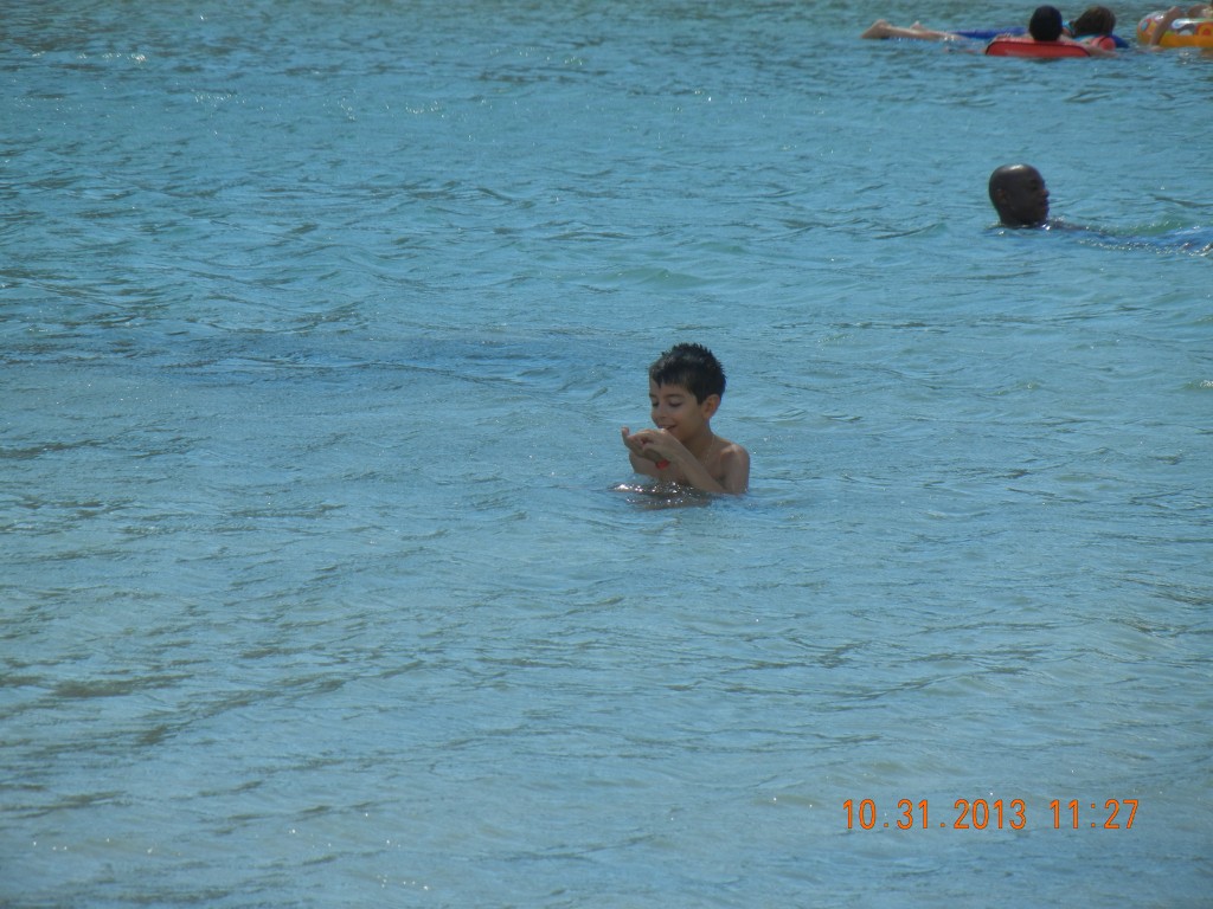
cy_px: 454
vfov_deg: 5.7
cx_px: 606
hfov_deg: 7.6
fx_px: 9181
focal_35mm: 262
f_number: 5.1
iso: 160
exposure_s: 1/722
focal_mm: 47.2
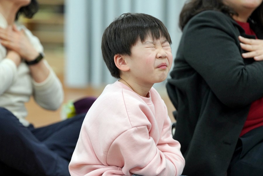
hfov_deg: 11.7
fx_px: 1278
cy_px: 88
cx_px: 132
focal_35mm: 175
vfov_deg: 7.8
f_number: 4
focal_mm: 175
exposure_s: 1/200
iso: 3200
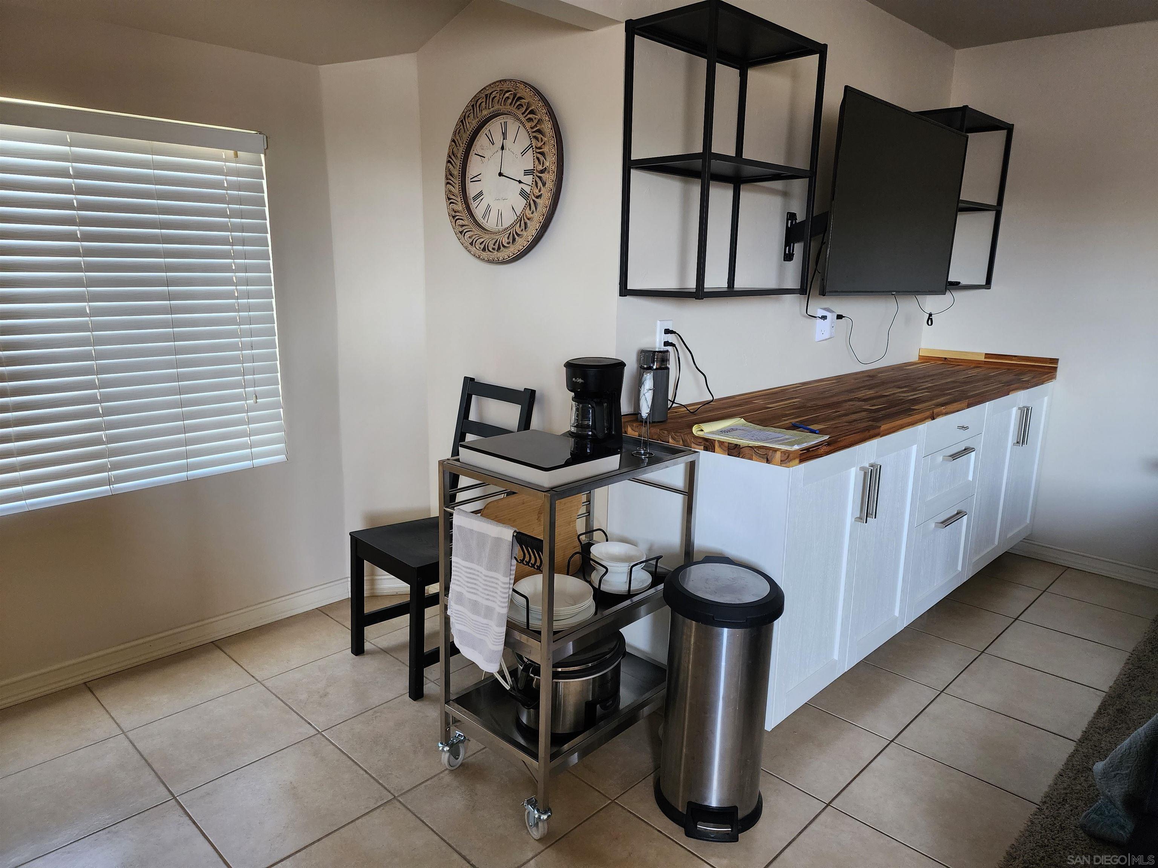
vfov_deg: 58.9
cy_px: 434
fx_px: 769
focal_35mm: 23
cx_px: 579
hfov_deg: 73.9
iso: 320
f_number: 1.8
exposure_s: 1/120
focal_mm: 6.4
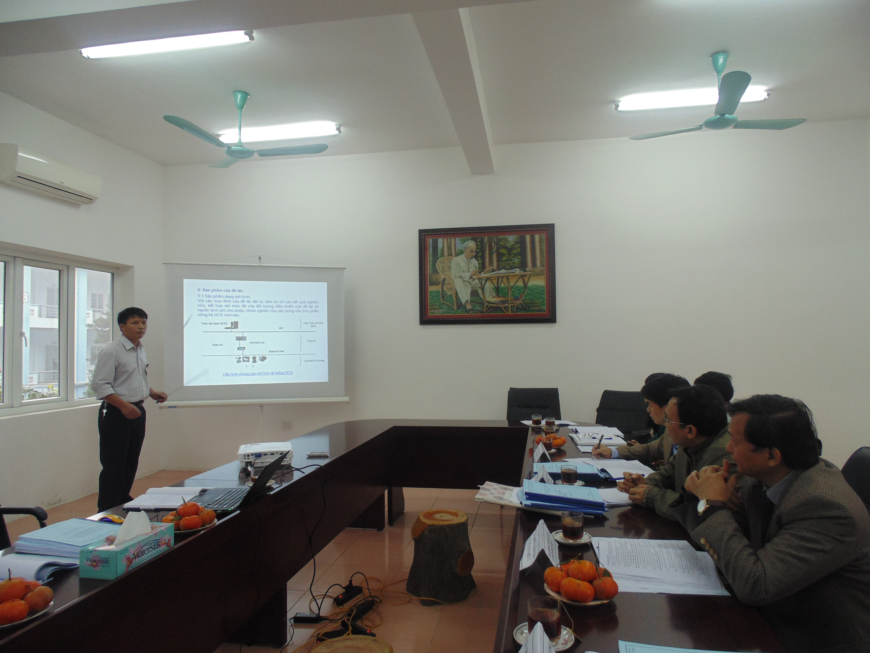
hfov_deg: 76.4
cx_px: 435
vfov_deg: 61.1
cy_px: 326
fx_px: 553
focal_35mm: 22
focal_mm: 4
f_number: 3.1
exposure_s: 1/40
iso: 100
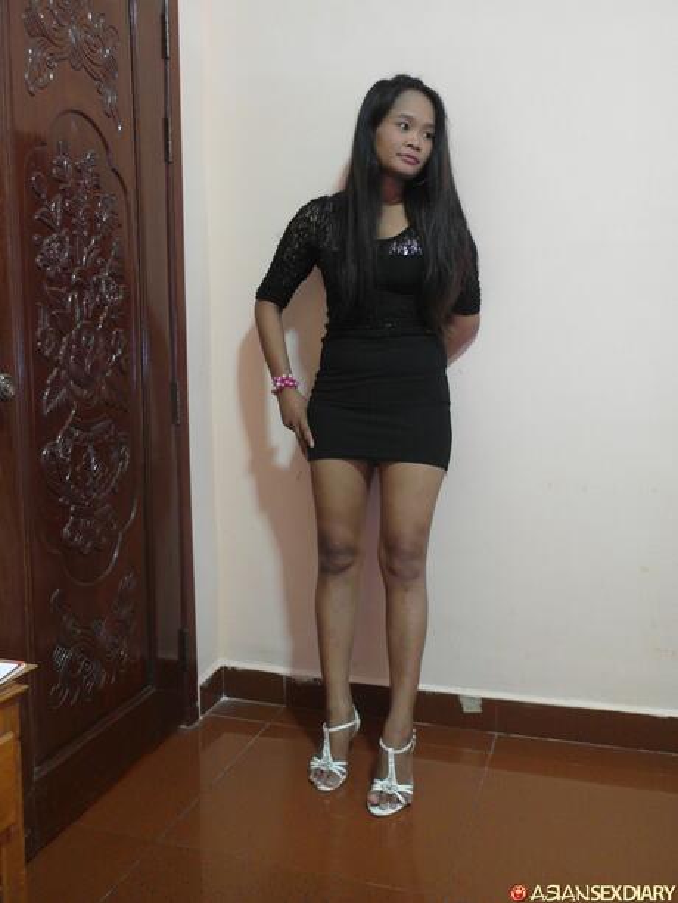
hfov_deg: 45.5
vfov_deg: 58.3
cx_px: 339
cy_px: 452
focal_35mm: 31
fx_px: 809
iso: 480
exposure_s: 1/8
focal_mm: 6.7
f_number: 1.9
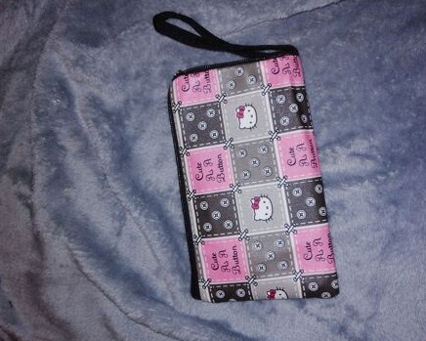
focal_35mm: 29
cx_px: 212
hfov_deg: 60.4
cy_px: 172
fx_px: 366
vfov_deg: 50.0
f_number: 1.8
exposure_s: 1/100
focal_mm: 3.95
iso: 100
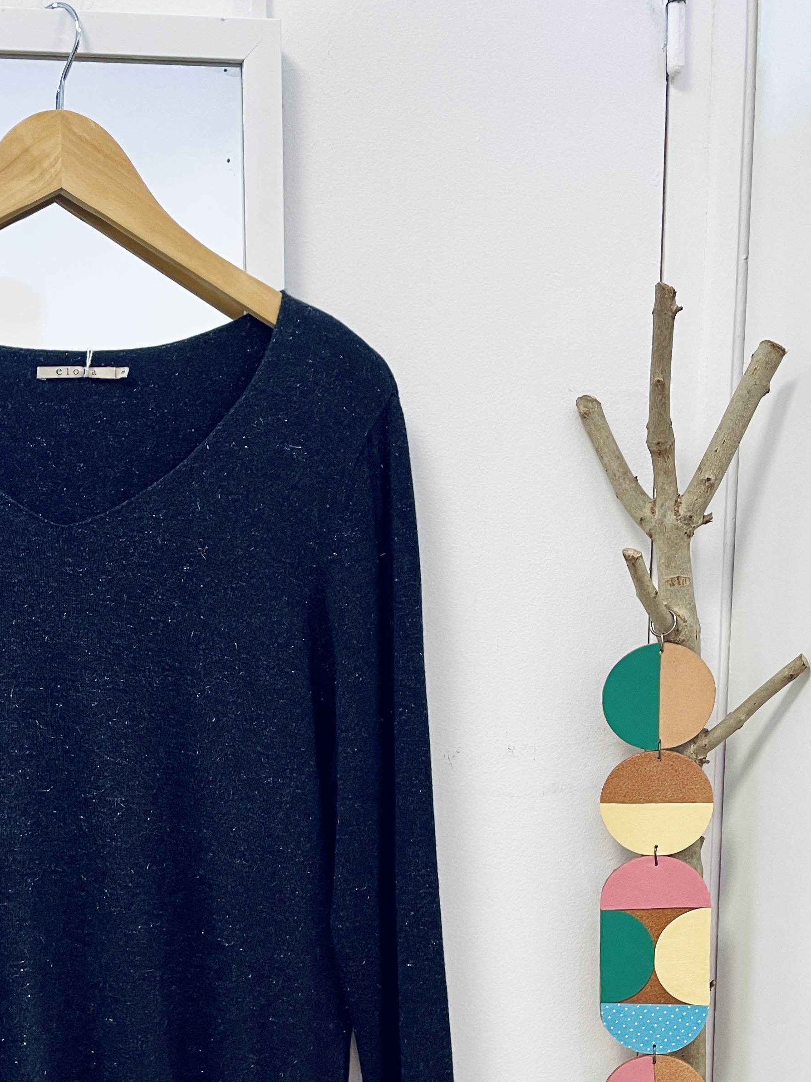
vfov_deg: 41.3
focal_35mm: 44
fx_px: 1375
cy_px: 853
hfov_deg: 32.1
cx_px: 183
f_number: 1.6
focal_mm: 4.2
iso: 64
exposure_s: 1/50
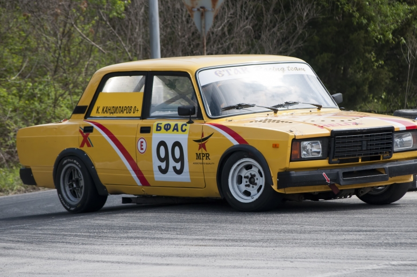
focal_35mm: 268
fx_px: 3095
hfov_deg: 7.7
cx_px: 249
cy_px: 151
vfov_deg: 5.1
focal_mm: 135
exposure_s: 1/1600
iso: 400
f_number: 6.3
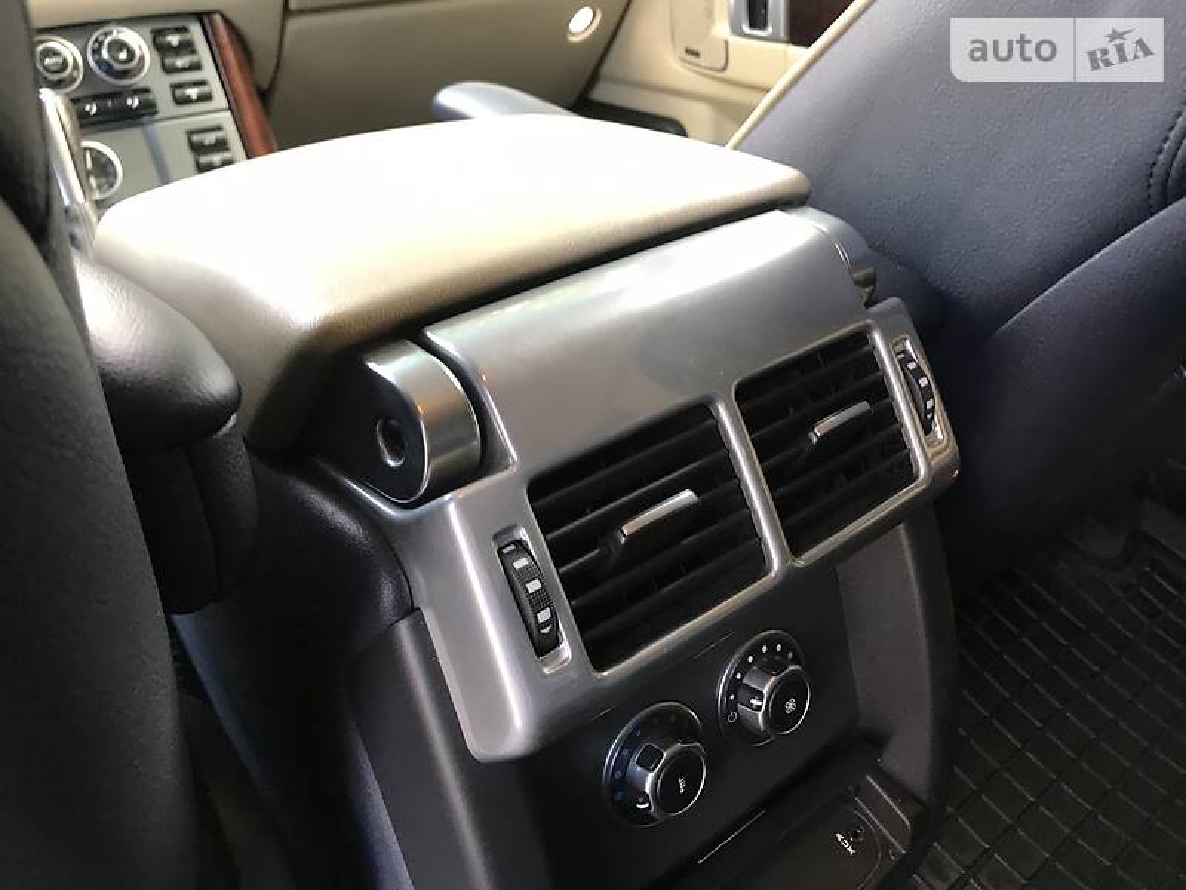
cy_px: 445
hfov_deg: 63.4
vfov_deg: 49.7
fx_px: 959
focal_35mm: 28
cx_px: 593
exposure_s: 1/32
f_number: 1.8
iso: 40
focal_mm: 4
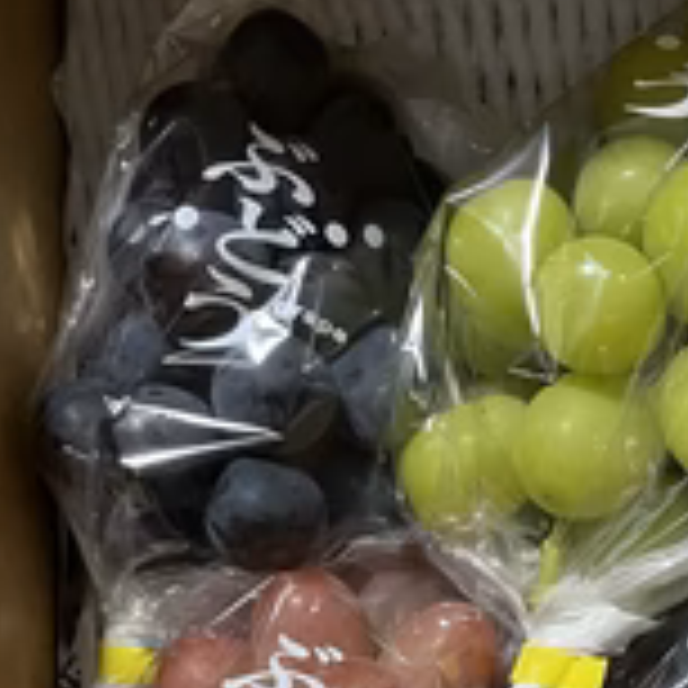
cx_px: 531
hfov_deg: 28.1
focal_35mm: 60
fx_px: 1349
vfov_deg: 27.1
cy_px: 675
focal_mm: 5.1
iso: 500
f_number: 1.6
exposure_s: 1/42
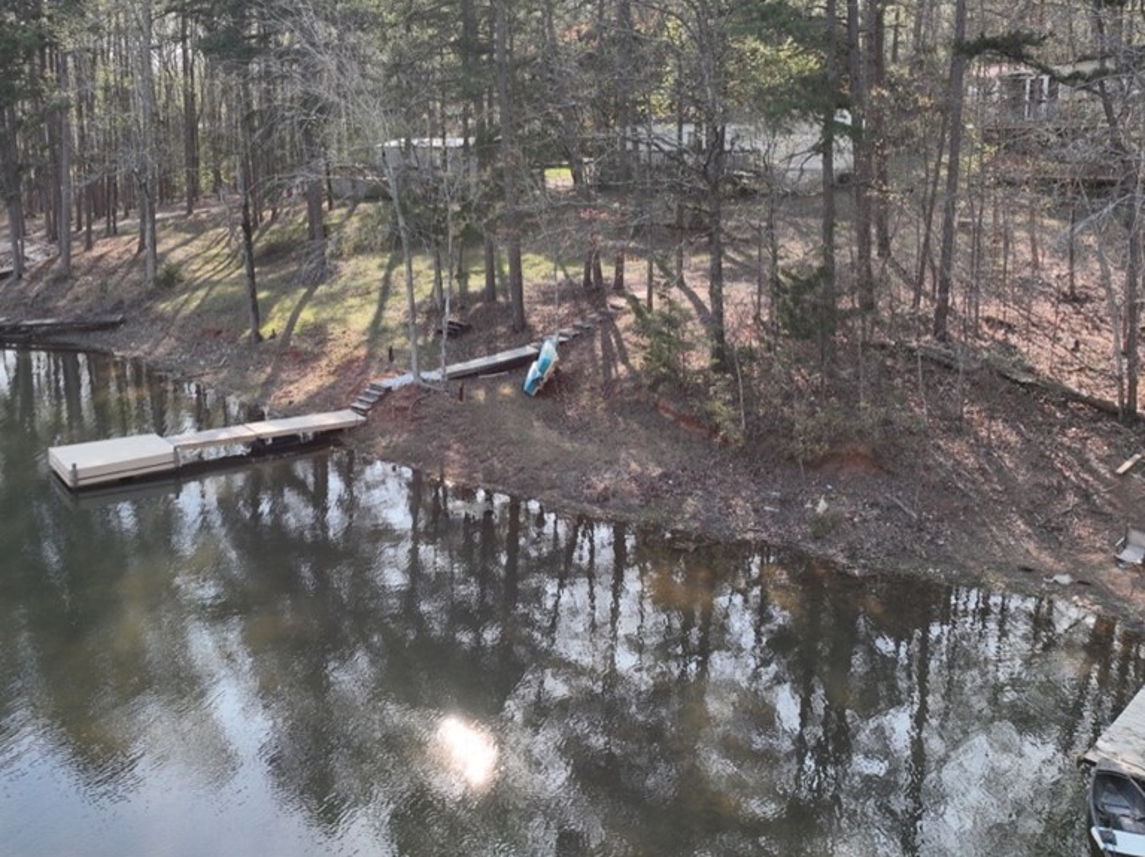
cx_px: 449
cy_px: 291
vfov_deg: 43.5
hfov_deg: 56.3
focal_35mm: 32
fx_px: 1058
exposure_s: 1/200
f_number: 2.8
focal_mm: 12.29
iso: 420
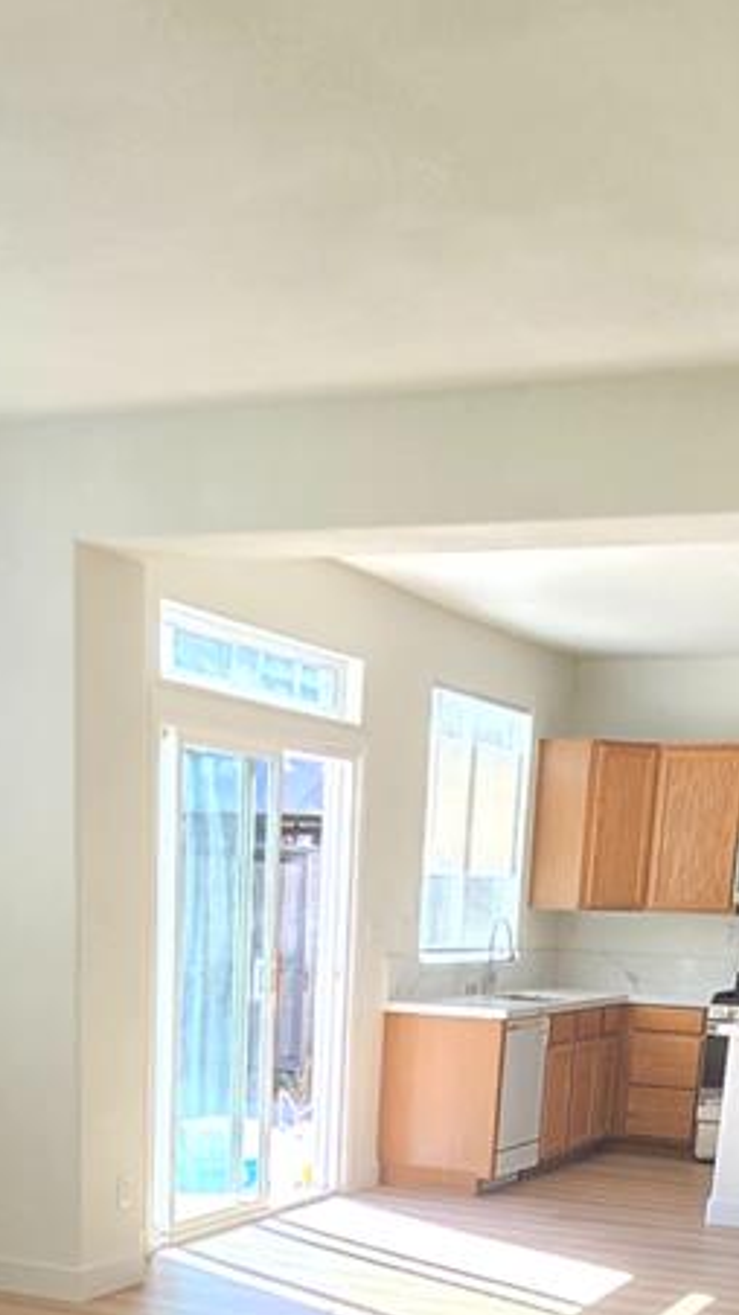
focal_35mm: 47
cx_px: 263
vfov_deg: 36.0
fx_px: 1639
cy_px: 1501
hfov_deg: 25.3
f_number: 2.2
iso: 50
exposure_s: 1/120
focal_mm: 2.2
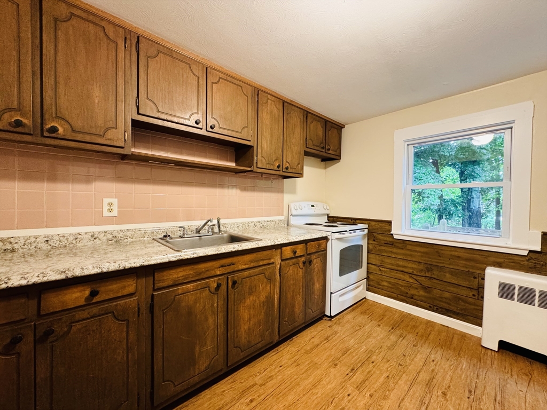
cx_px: 274
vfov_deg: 85.7
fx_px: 221
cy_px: 205
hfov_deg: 102.1
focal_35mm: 14
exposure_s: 1/60
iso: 500
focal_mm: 2.22
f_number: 2.2
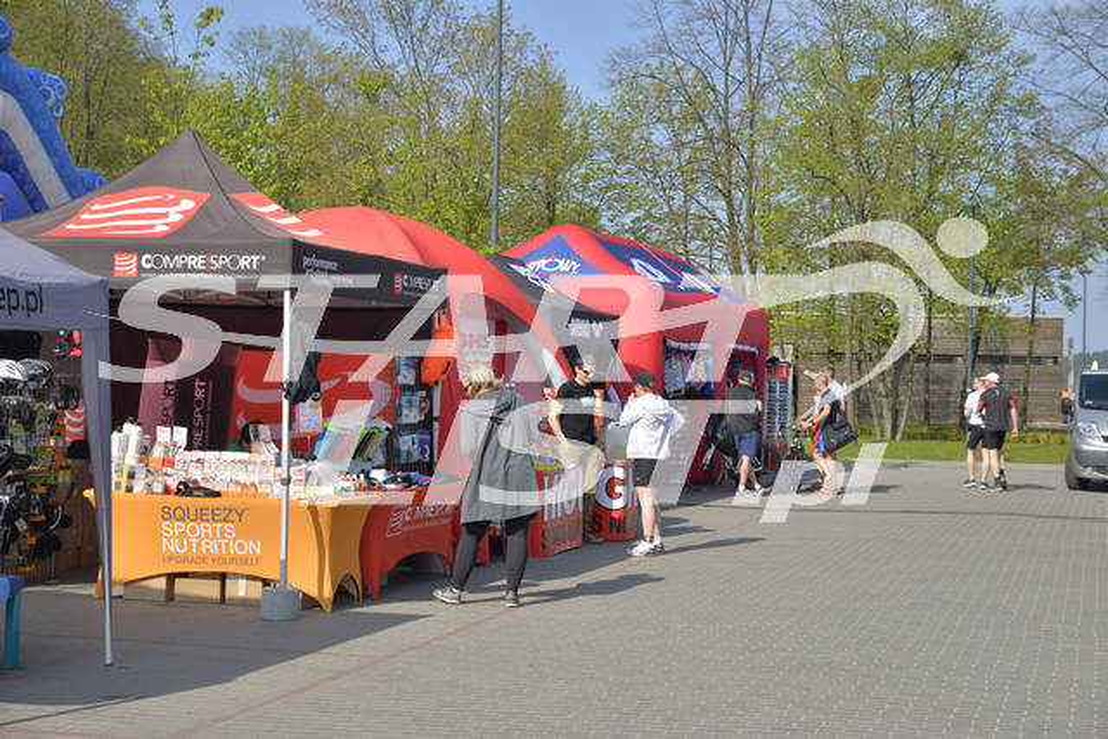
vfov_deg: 21.9
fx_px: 1909
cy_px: 370
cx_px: 554
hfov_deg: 32.4
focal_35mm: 62
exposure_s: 1/1000
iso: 200
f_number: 8
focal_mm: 62
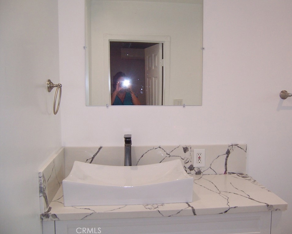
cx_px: 157
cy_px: 116
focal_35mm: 35
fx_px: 303
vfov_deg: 42.2
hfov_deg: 51.5
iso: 140
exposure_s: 1/60
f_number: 2.8
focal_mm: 5.5
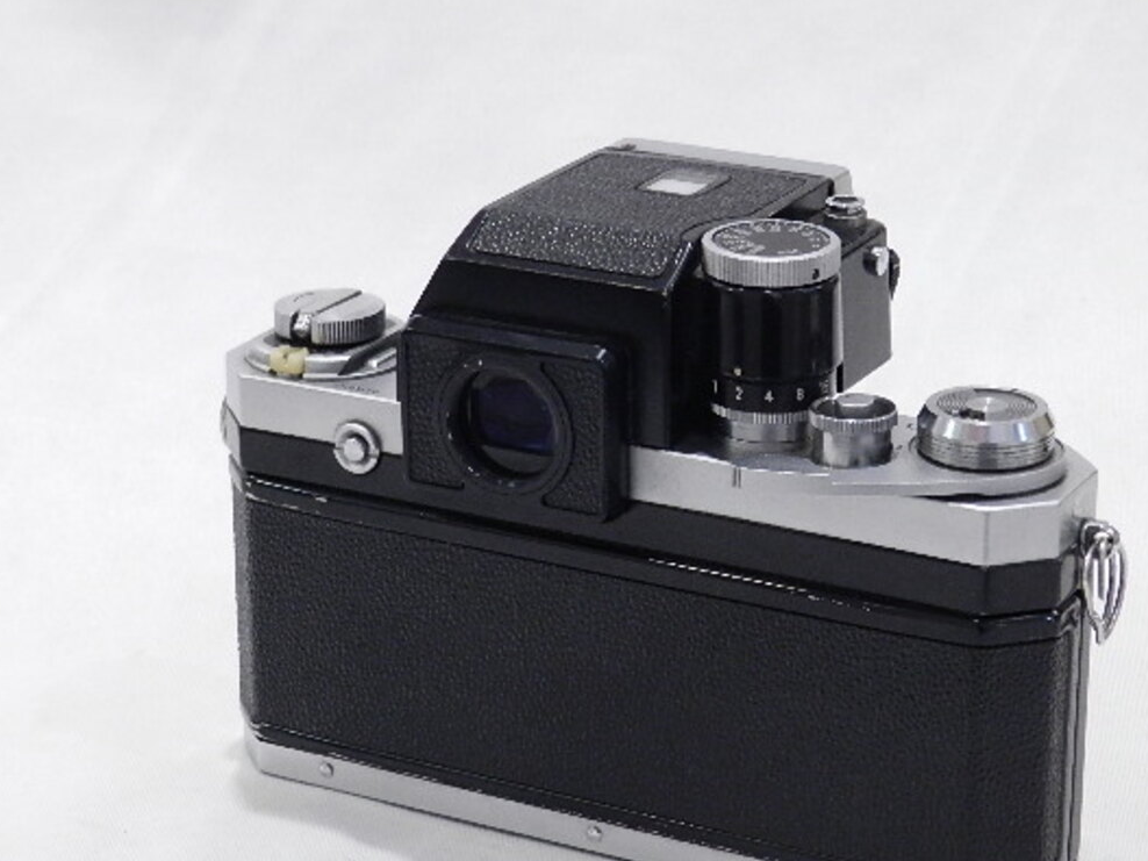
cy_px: 519
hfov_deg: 19.2
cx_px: 680
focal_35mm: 102
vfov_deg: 14.5
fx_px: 3383
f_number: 4.4
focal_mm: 14.9
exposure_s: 1/60
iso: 800
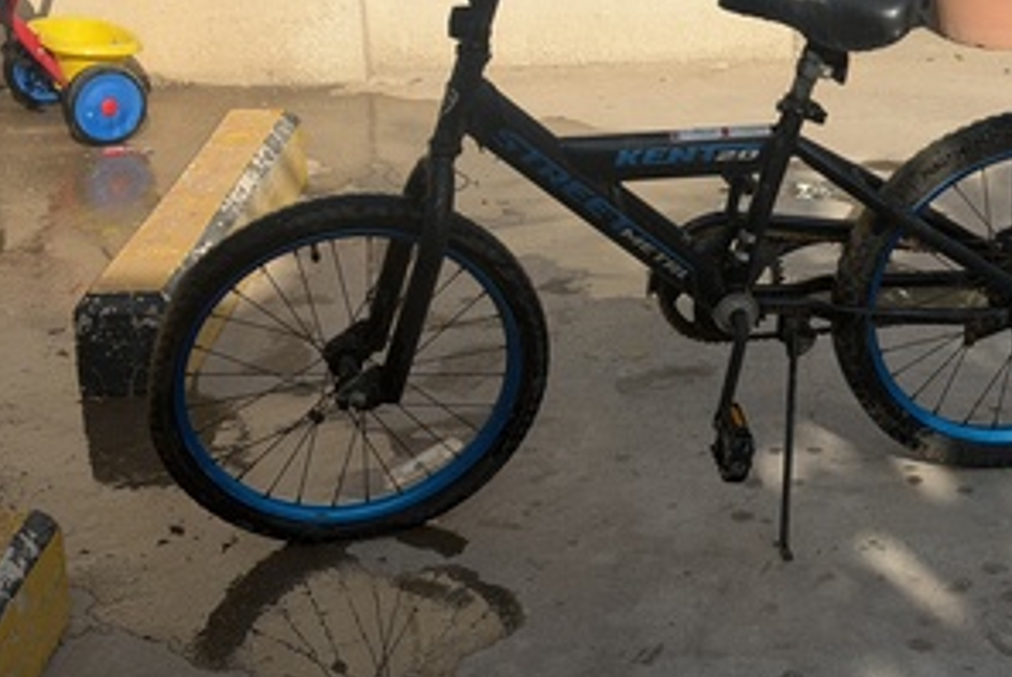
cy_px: 190
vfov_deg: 17.7
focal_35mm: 77
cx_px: 638
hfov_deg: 26.2
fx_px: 2167
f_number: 1.78
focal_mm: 6.76
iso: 64
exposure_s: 1/7143
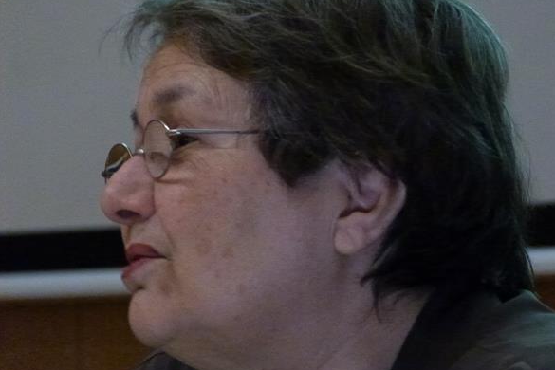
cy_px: 171
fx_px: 7214
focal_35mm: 468
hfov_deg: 4.4
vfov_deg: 2.9
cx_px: 302
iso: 1600
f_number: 4.3
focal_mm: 74
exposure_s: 1/30
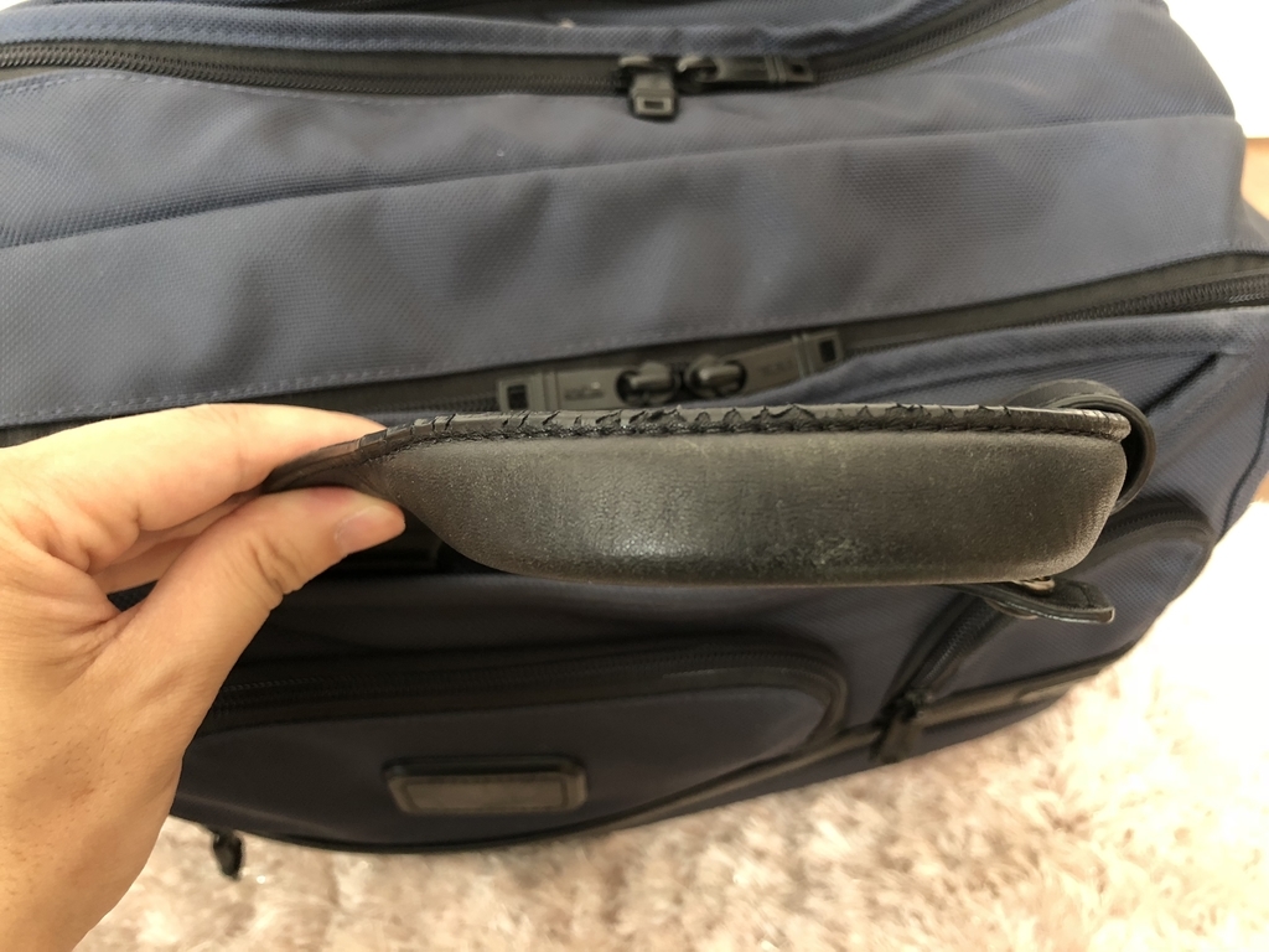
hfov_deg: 63.4
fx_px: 1026
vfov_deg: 49.7
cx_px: 634
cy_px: 476
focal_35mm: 28
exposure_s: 1/13
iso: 100
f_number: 1.8
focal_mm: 4
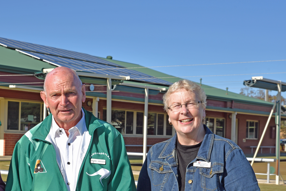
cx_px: 87
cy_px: 143
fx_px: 652
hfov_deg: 24.6
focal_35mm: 82
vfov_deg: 16.6
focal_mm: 52
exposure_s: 1/200
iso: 100
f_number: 10
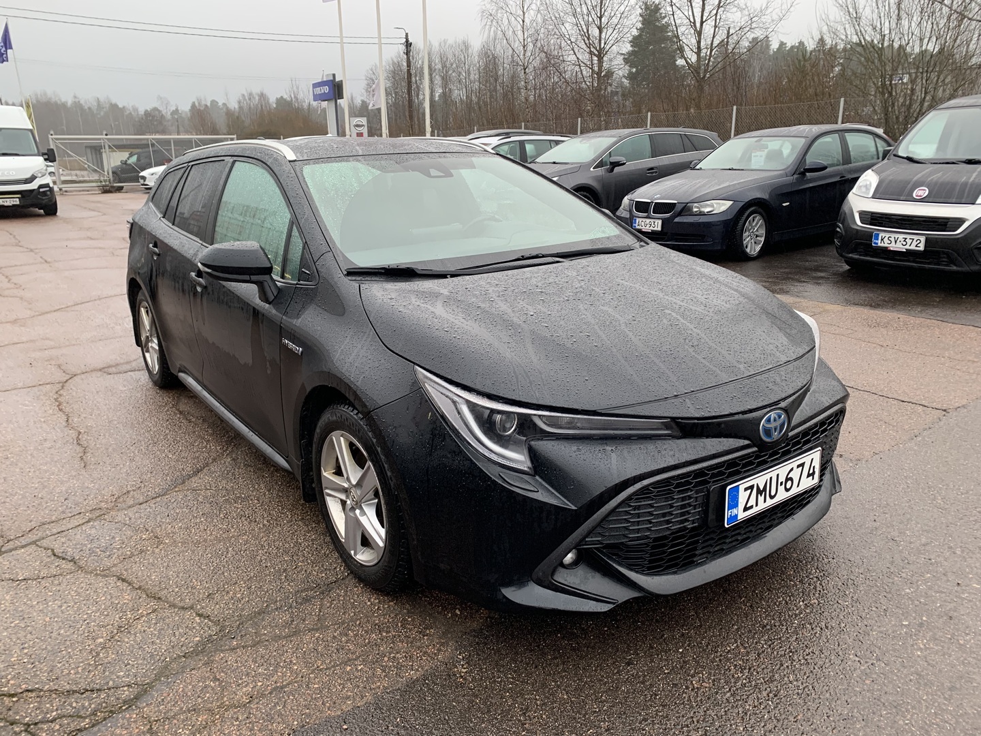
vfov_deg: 53.1
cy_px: 368
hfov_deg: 67.3
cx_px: 490
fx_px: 737
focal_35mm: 26
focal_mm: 4.25
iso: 100
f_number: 1.8
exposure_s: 1/80
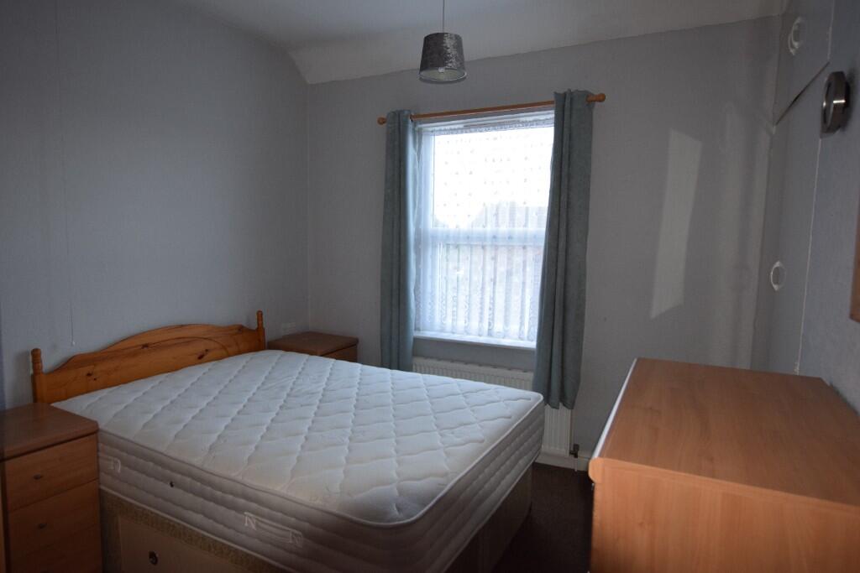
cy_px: 286
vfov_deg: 59.5
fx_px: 502
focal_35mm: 21
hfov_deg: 81.2
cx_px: 430
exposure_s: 1/100
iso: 800
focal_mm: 14
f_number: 5
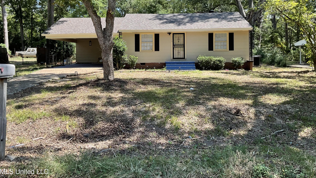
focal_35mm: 32
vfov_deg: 36.4
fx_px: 268
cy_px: 62
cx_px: 159
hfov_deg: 61.0
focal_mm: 3
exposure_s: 1/355
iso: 16
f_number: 1.8
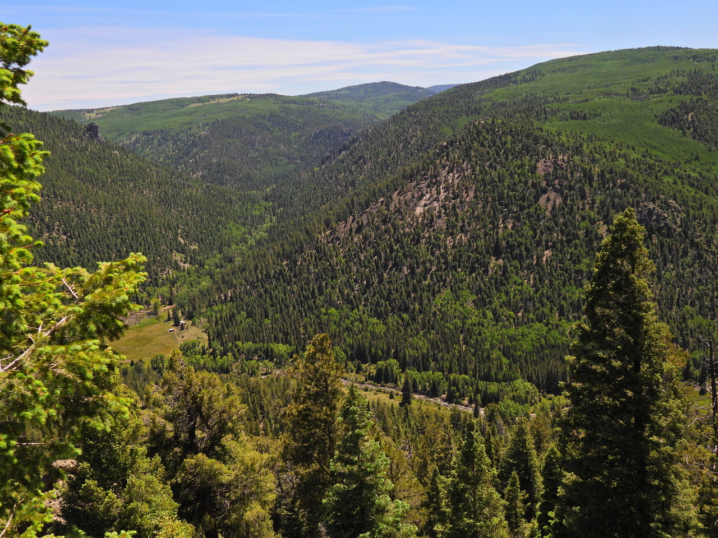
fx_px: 726
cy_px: 269
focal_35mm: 35
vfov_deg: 40.7
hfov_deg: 52.6
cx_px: 359
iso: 100
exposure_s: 1/1600
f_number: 3.2
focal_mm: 6.2
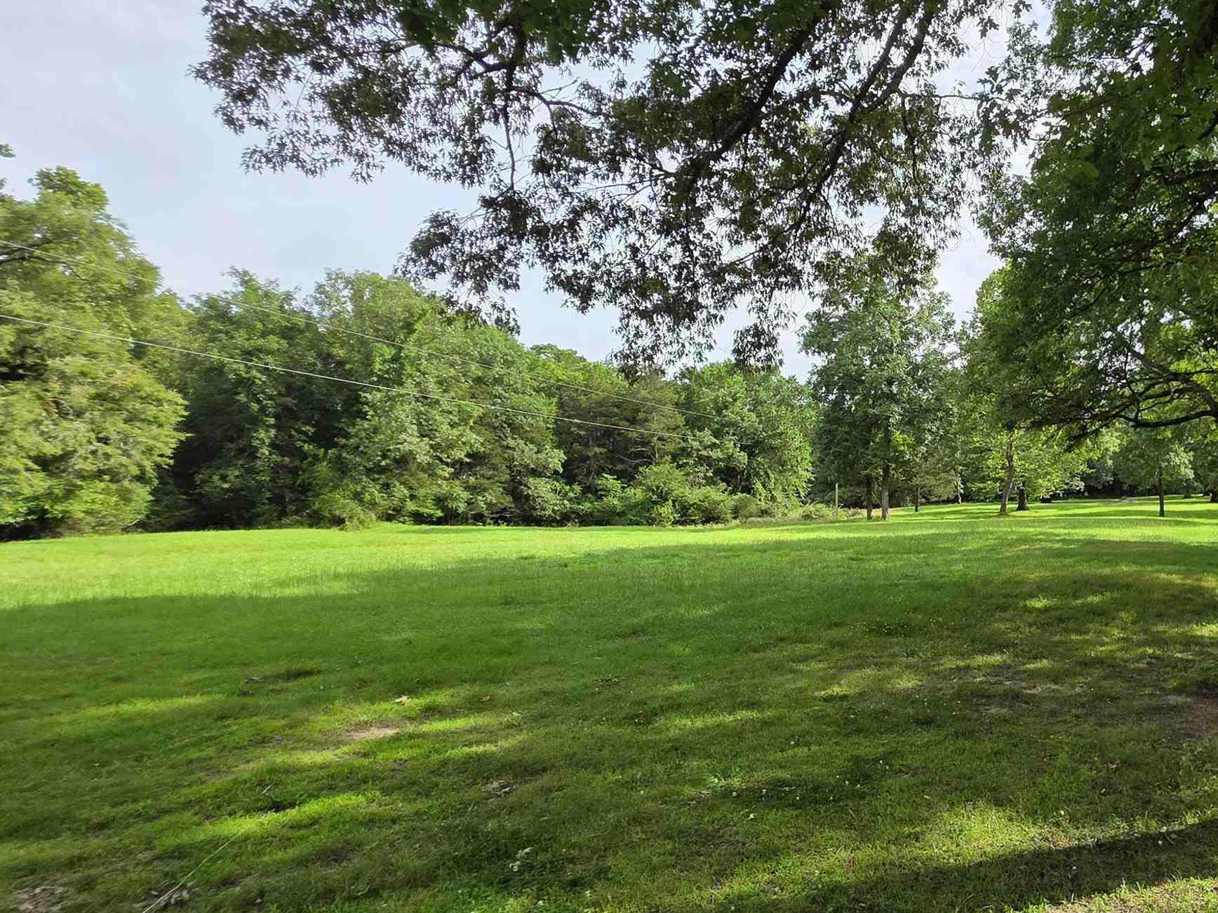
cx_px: 960
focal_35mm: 23
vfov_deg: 58.9
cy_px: 465
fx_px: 809
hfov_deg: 67.6
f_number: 1.9
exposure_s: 1/965
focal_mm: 2.2
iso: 40
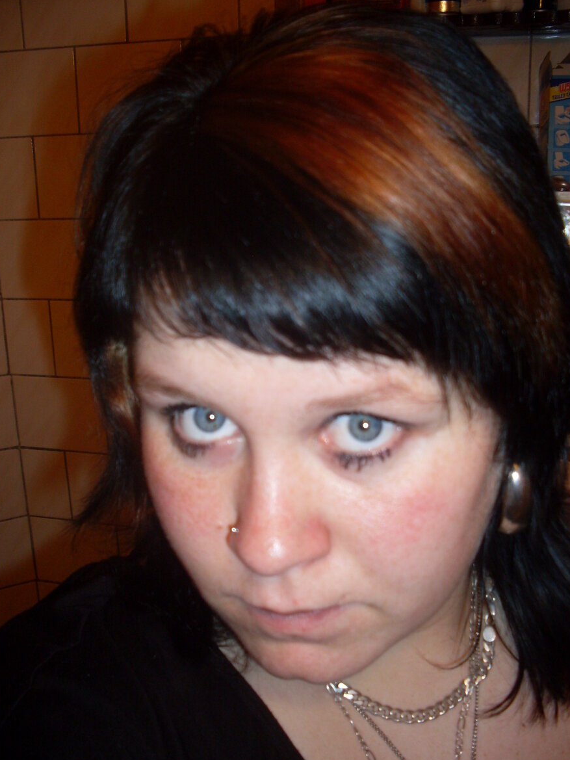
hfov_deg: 36.8
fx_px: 856
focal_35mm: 39
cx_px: 283
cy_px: 387
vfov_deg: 47.9
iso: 100
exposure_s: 1/45
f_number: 2.8
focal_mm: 6.3
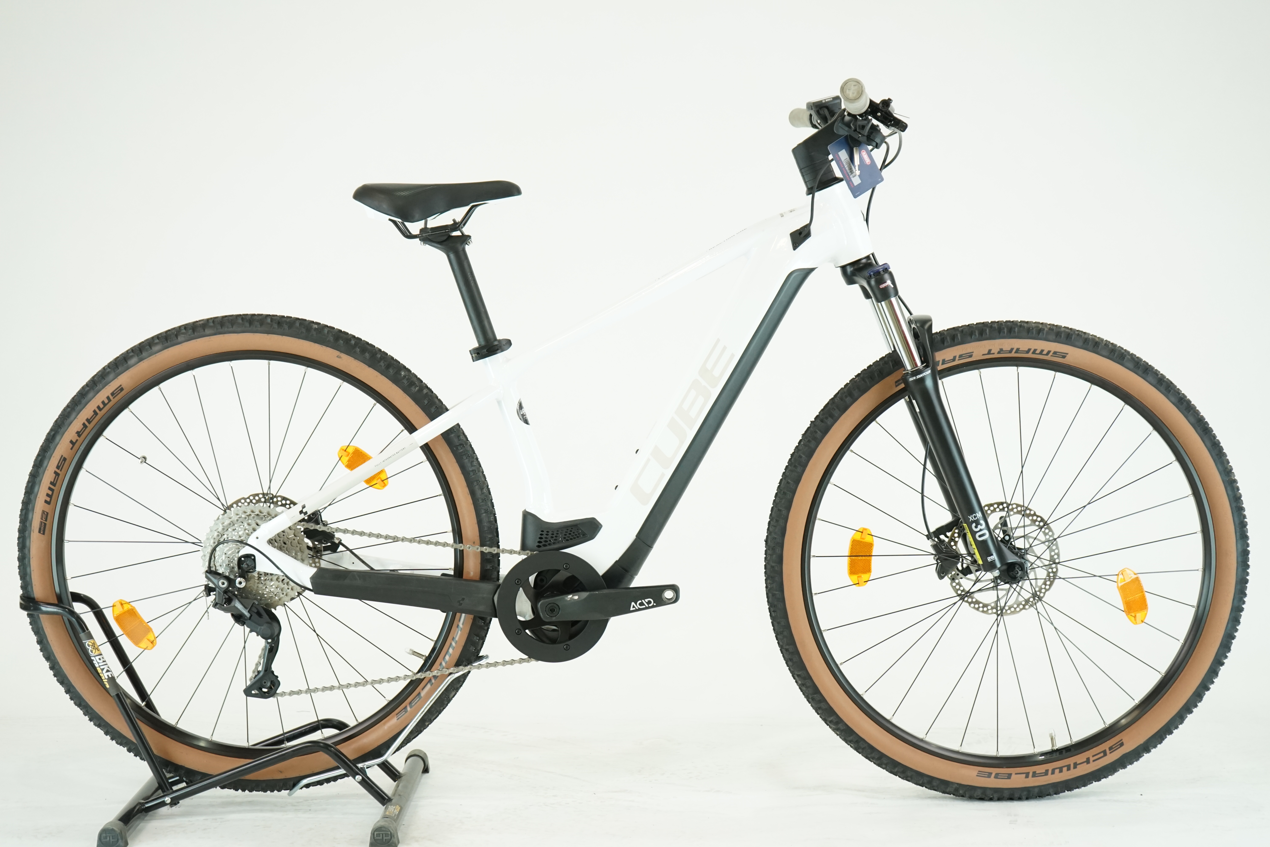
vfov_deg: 24.6
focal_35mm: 55
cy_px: 424
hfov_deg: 36.2
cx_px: 635
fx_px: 1940
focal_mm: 55
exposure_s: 1/200
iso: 1600
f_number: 5.6
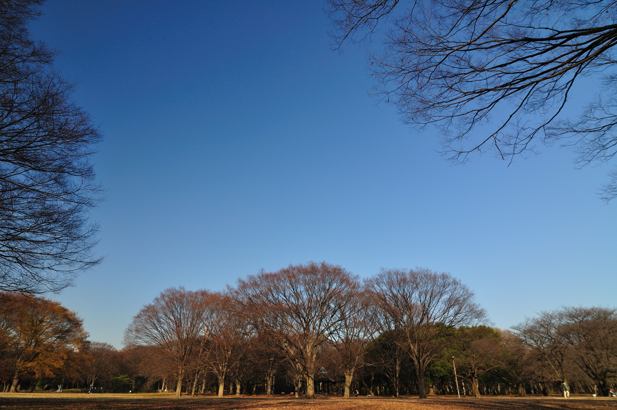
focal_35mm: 21
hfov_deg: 81.3
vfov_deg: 59.4
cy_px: 205
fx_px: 359
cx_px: 308
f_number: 5.6
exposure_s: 1/400
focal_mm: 14
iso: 200
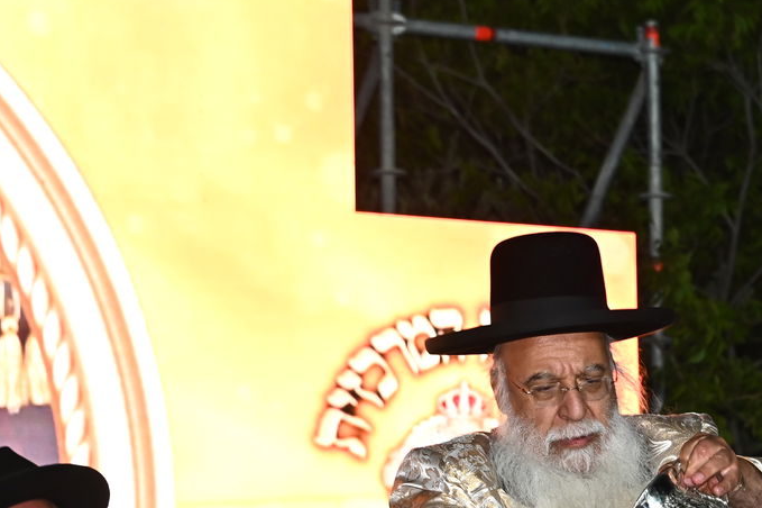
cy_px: 357
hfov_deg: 8.9
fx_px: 4887
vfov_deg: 5.9
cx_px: 713
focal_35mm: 231
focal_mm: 112
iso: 1600
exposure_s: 1/100
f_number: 7.1
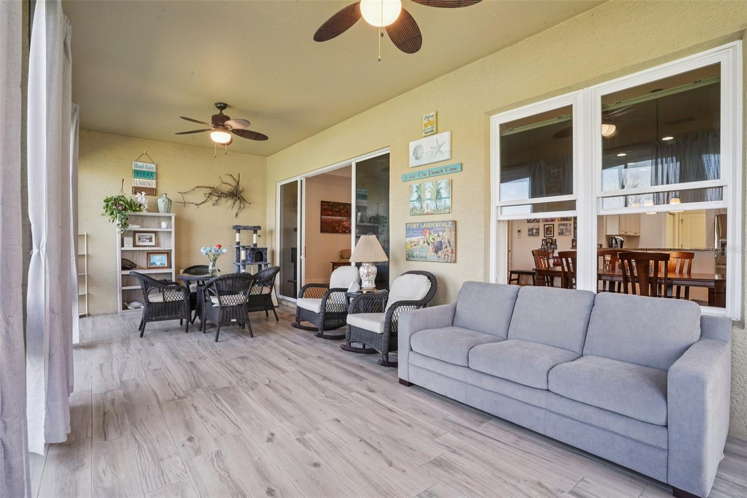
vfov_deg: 70.4
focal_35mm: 17
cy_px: 249
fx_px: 353
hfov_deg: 93.3
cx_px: 374
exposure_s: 1/4
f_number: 18
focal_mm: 17
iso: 400
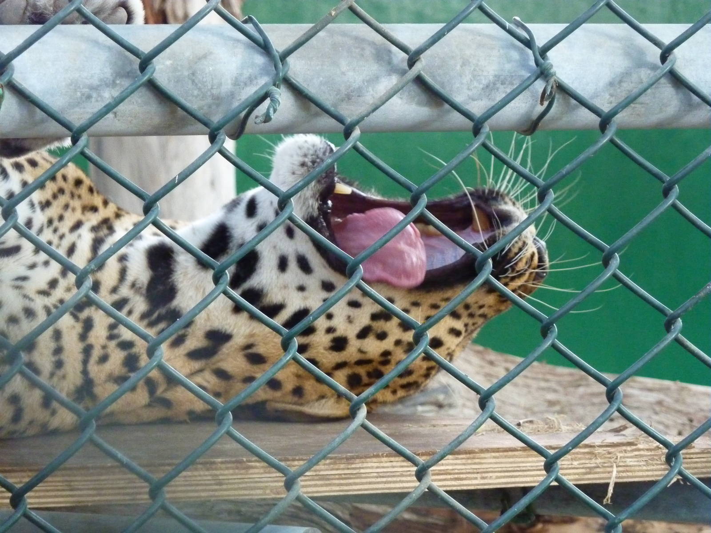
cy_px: 266
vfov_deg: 8.8
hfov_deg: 11.7
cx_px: 356
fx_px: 3471
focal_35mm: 169
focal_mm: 27.8
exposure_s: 1/30
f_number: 4.5
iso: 800
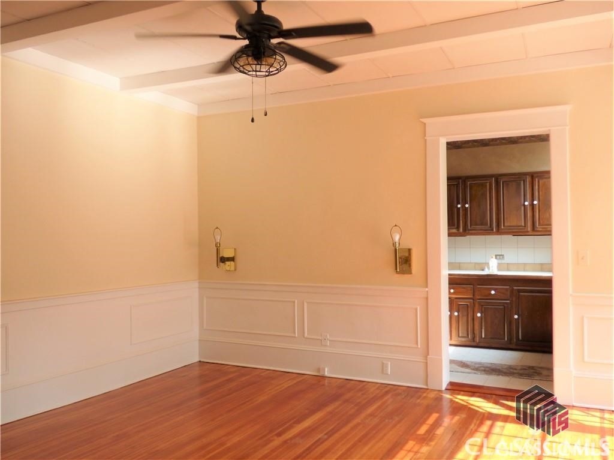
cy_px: 230
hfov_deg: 60.0
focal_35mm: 30
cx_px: 307
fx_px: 532
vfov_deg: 46.8
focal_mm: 5.29
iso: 100
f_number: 3.3
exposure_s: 1/80
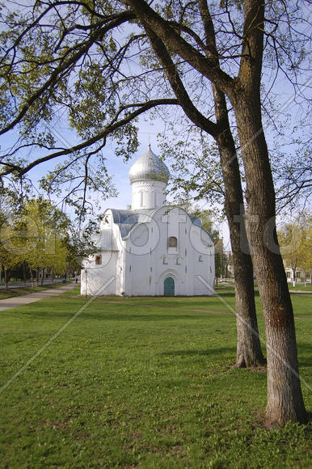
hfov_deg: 43.6
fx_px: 390
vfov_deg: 62.0
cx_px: 156
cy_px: 234
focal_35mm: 30
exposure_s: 1/800
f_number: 4.5
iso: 200
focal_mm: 20
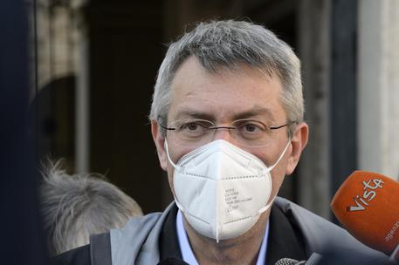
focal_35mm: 170
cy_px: 132
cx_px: 200
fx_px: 1883
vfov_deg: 8.1
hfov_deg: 12.1
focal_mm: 170
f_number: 14
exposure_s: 1/320
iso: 2500
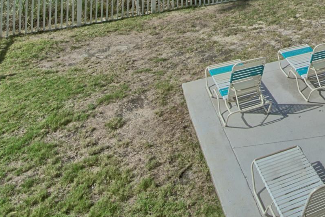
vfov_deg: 21.0
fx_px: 406
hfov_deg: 37.2
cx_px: 350
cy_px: -167
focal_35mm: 45
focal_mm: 12
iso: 160
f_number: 16
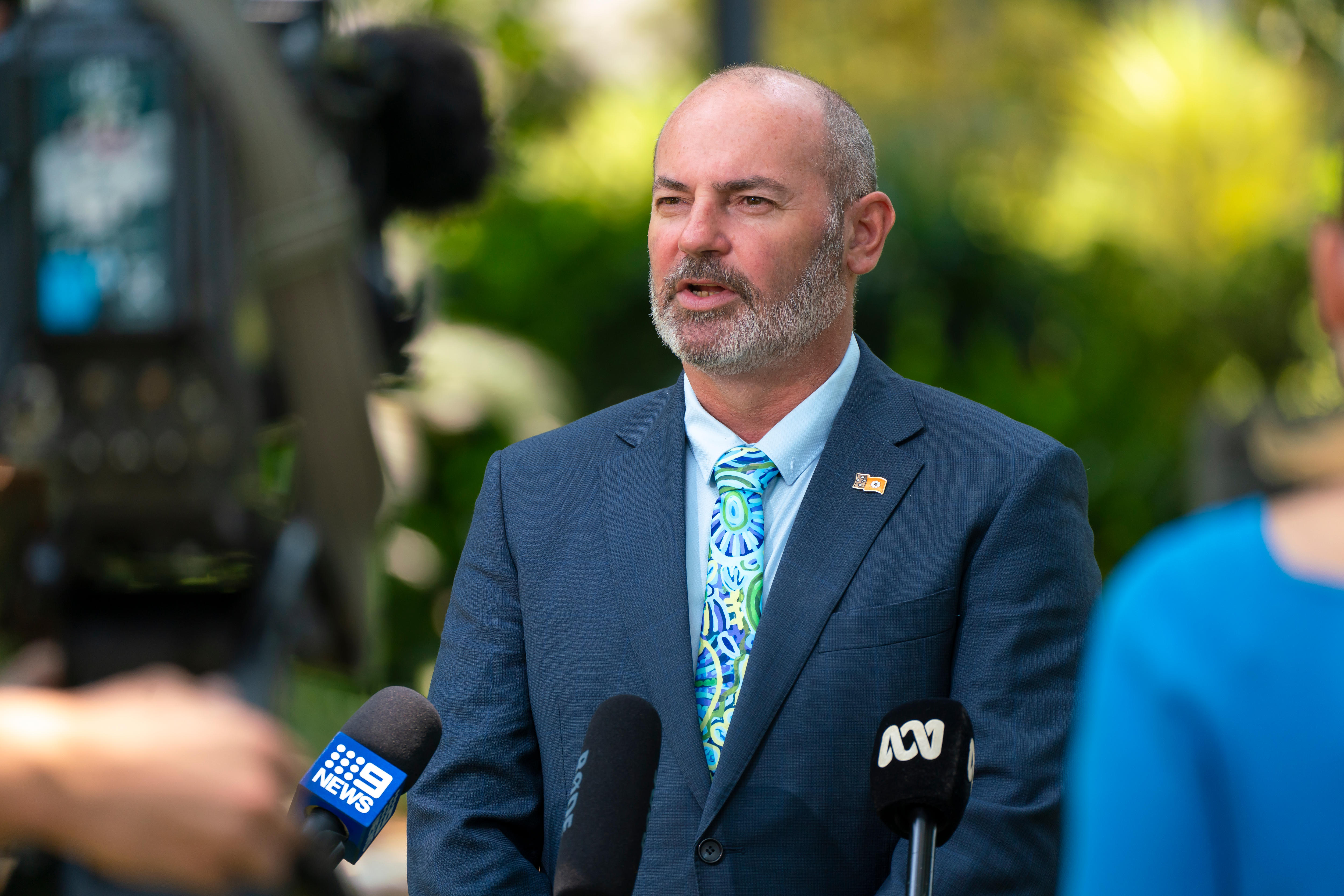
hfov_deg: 5.2
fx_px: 14934
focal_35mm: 400
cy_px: 448
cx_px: 672
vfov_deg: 3.4
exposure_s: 1/200
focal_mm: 400
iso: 500
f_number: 5.6
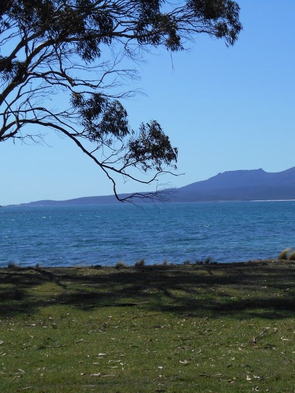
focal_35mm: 67
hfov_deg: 21.6
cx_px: 251
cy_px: 196
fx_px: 761
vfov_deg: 29.0
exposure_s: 1/1000
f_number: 4.5
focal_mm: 8.8
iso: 80
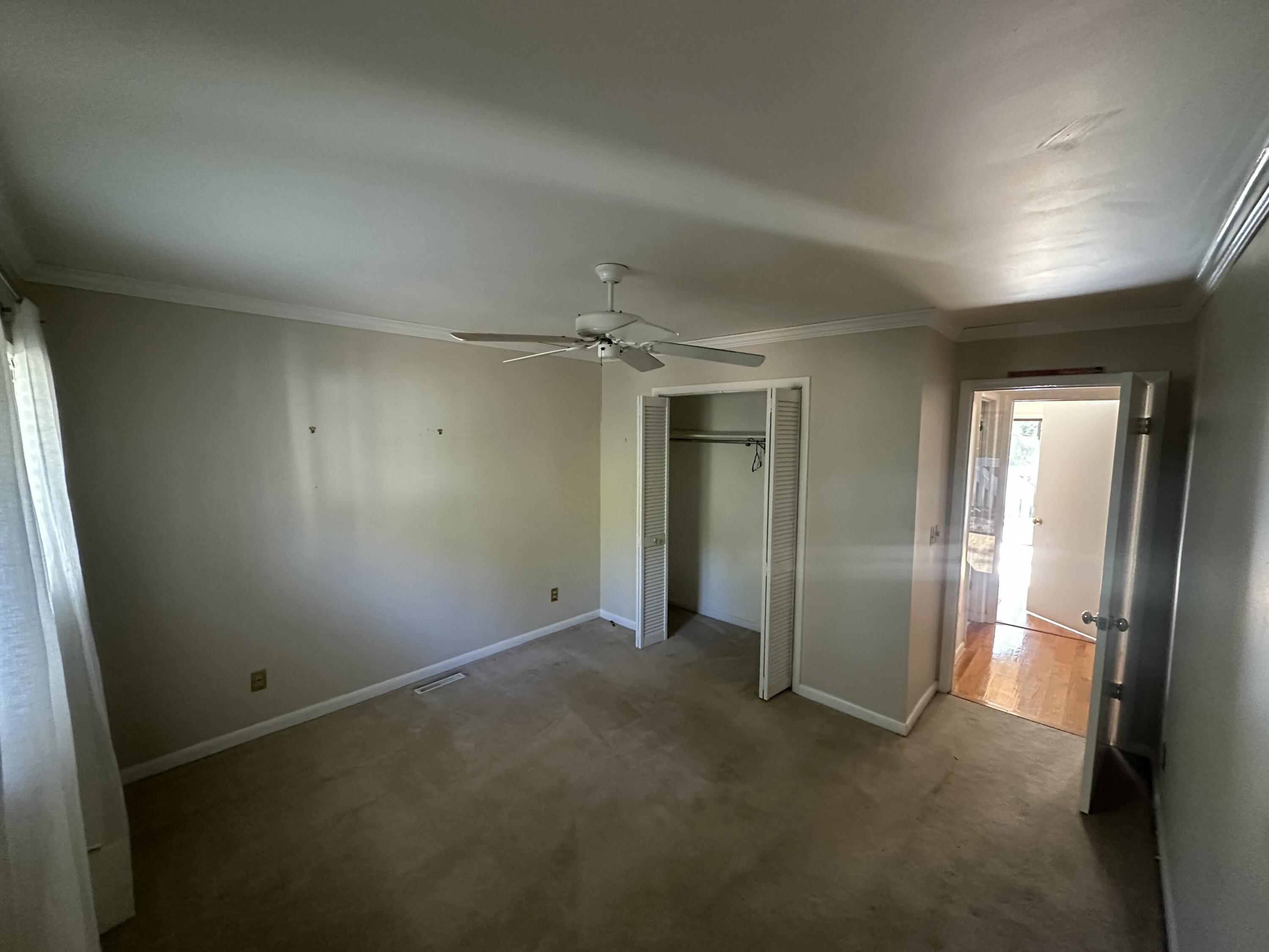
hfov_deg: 102.1
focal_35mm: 14
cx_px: 634
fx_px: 513
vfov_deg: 85.7
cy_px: 476
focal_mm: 2.22
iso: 640
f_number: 2.2
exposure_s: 1/60
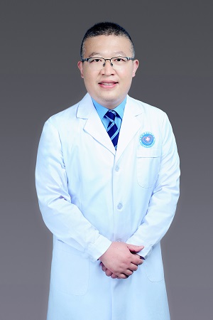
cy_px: 160
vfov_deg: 39.6
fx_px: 444
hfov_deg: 27.0
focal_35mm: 50
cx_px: 106
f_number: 10
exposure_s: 1/160
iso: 200
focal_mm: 50
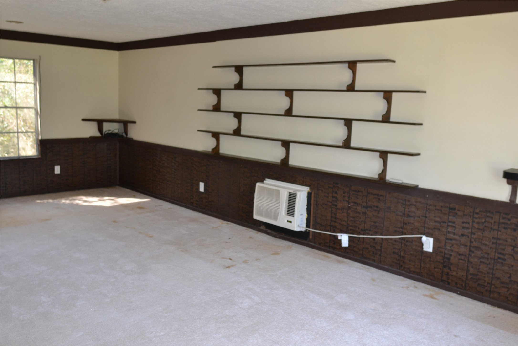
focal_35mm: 30
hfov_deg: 61.9
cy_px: 173
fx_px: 432
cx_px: 259
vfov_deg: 43.6
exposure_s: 1/60
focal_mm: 20
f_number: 2.5
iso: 400
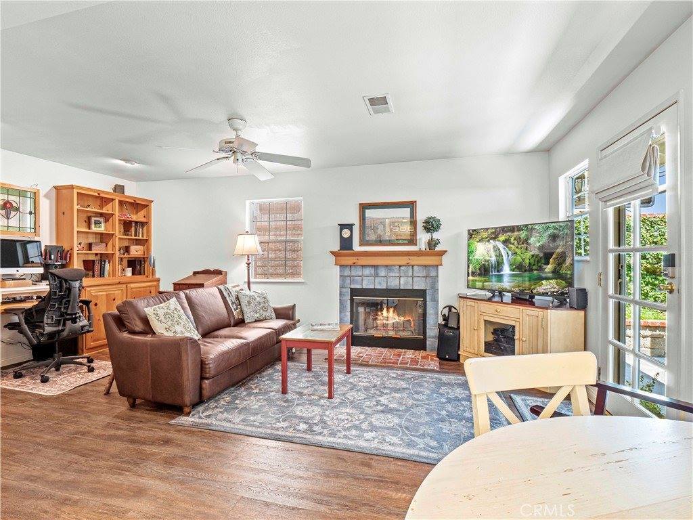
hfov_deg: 94.5
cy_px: 260
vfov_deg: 78.1
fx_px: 320
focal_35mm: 16
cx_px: 346
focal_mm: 8
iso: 200
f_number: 8
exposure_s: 1.6
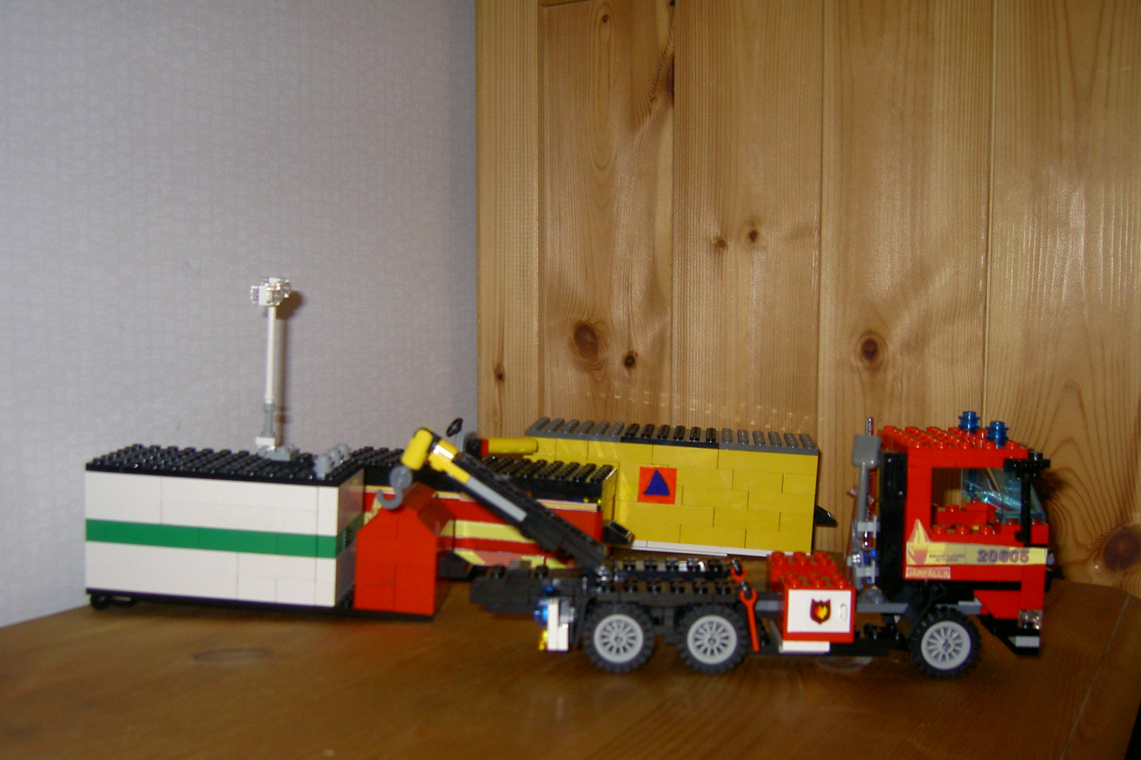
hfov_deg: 53.1
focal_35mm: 36
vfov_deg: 36.8
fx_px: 1141
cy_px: 414
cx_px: 564
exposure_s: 1/60
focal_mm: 5.6
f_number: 2.8
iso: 100
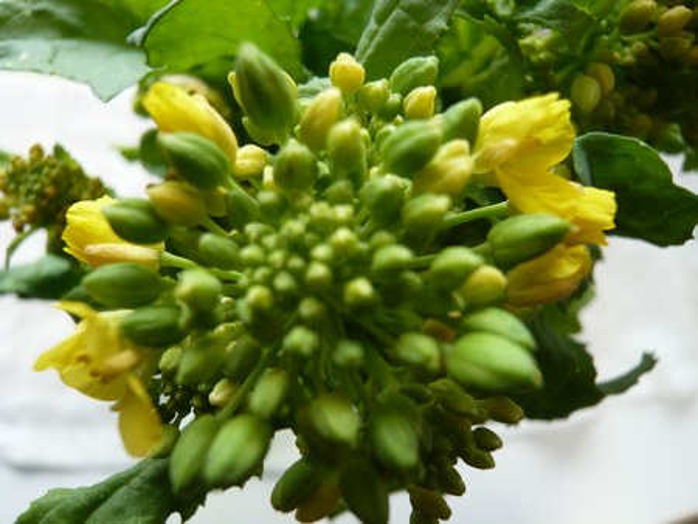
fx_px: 565
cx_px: 349
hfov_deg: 63.4
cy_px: 262
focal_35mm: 28
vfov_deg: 49.8
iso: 100
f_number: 2.8
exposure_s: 1/100
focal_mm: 4.6
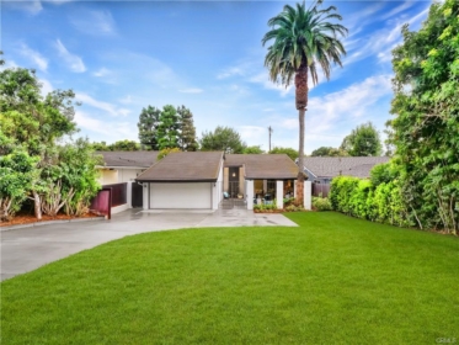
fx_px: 212
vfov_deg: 78.1
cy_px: 172
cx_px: 230
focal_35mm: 16
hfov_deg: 94.5
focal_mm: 8
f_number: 11
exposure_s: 1/100
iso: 800
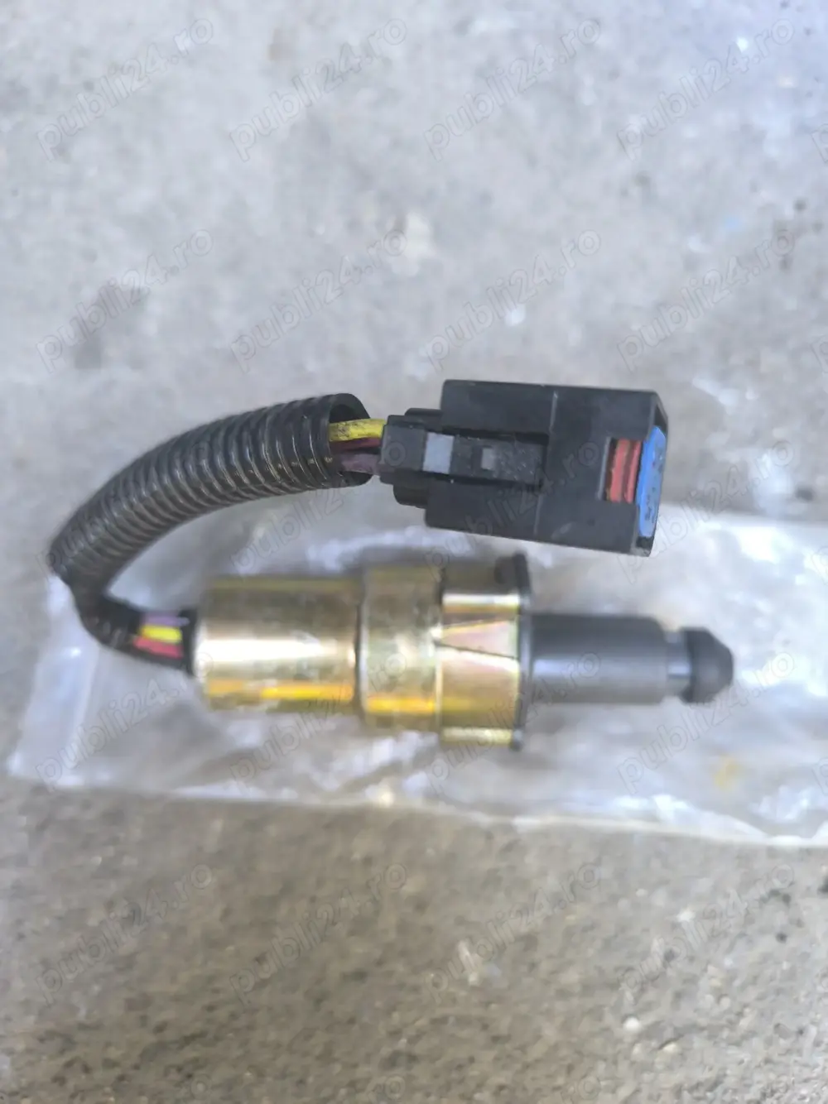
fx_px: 734
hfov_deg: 58.9
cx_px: 414
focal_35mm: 23
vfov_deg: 73.9
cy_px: 552
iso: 1000
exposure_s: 1/33.3
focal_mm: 6.14
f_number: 1.65
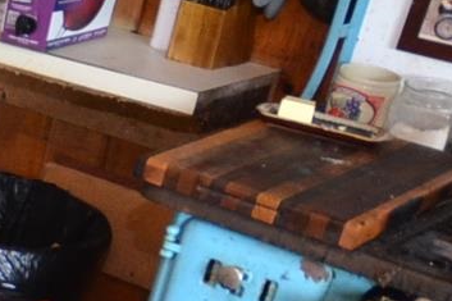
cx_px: -507
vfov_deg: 13.7
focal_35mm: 98
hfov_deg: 15.5
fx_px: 1230
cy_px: 313
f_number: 3.5
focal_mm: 10
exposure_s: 1/60
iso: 900
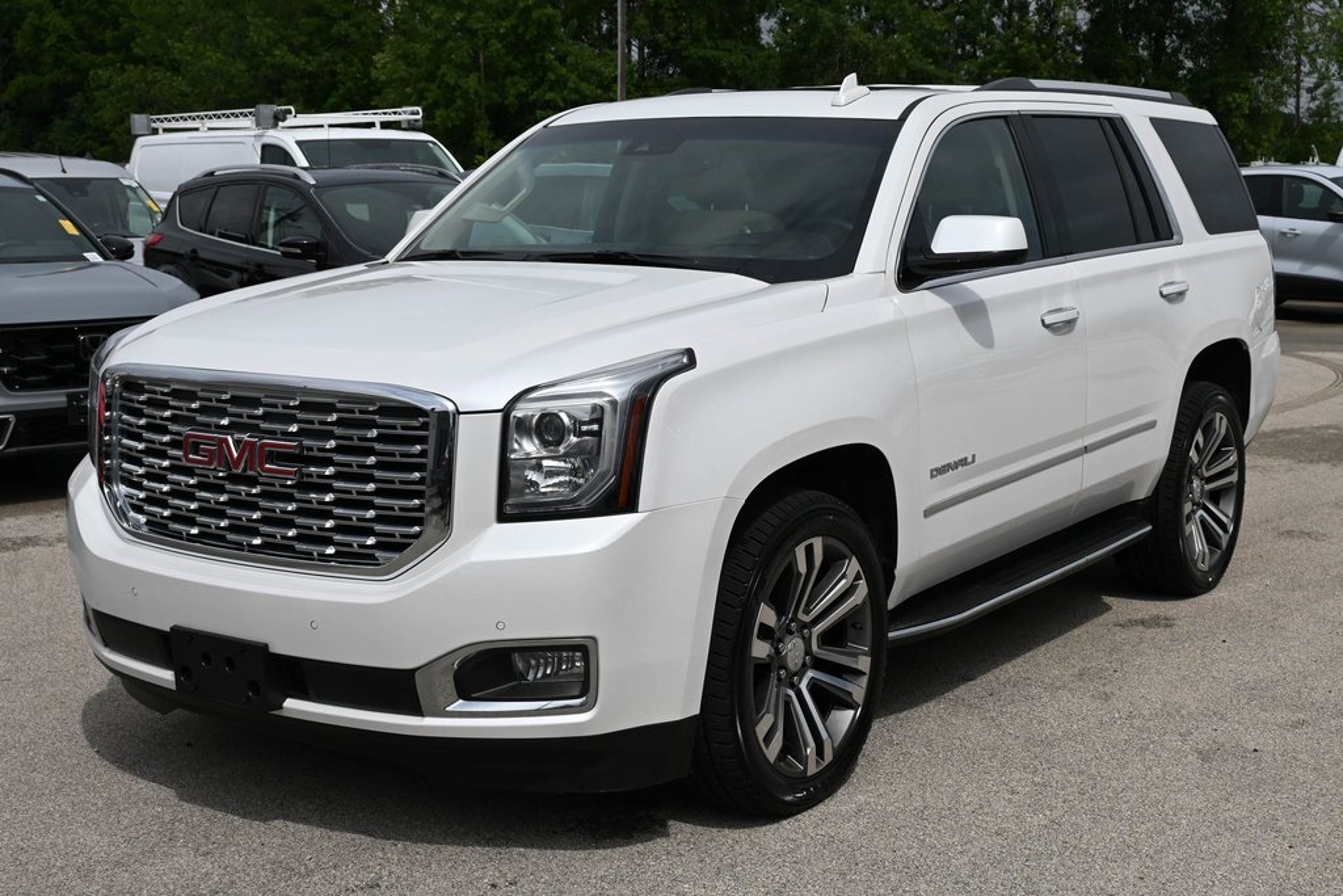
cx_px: 672
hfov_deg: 41.7
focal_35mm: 47
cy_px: 448
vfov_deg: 28.5
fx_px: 1763
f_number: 9
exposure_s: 1/640
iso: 100
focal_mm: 31.5
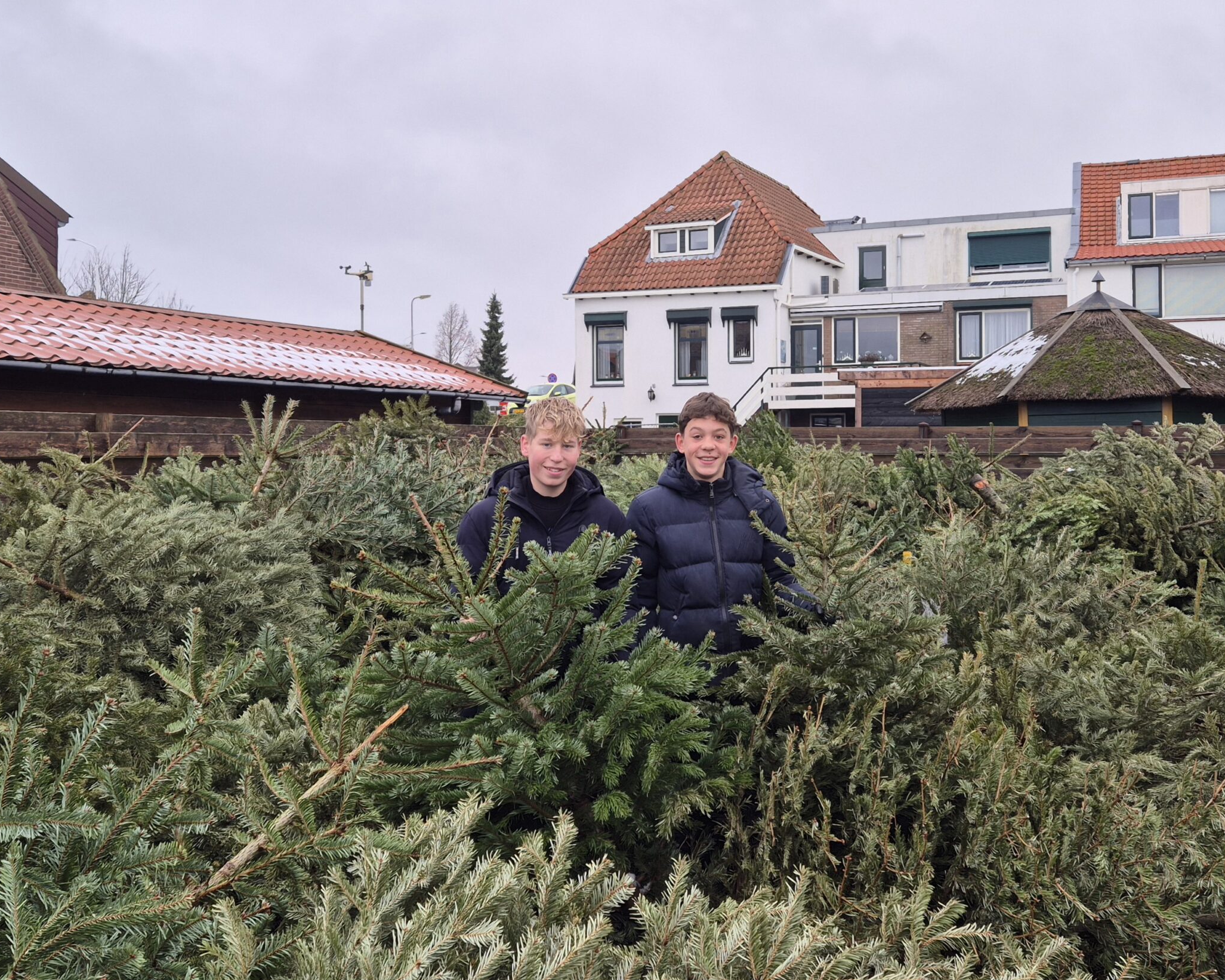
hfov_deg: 62.1
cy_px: 559
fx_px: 1015
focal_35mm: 28
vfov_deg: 51.4
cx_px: 680
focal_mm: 5.4
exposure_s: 1/182
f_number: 1.8
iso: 25
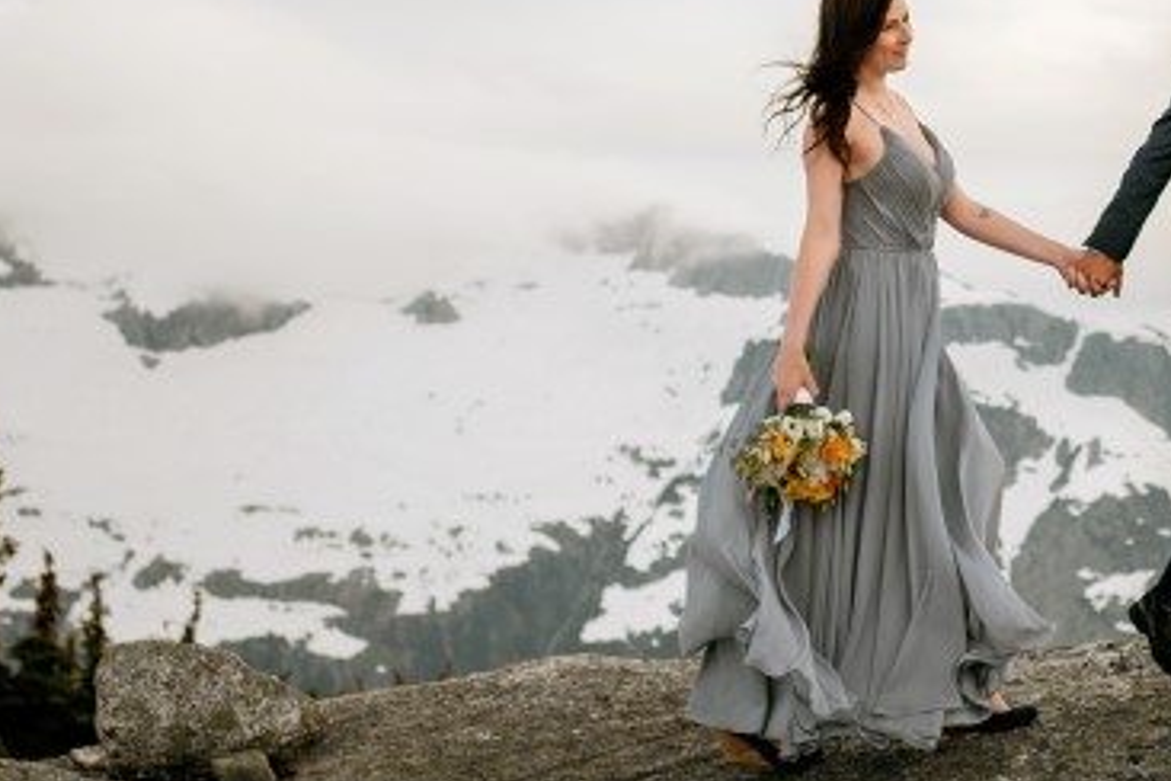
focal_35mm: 110
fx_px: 3578
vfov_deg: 12.2
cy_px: -77
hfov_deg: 18.2
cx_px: 1142
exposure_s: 1/2500
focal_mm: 35
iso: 100
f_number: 2.8
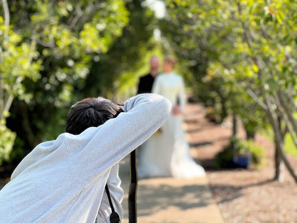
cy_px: 112
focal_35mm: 77
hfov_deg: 25.3
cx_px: 148
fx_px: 661
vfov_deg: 19.1
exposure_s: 1/121
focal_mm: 9
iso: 32
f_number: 2.8
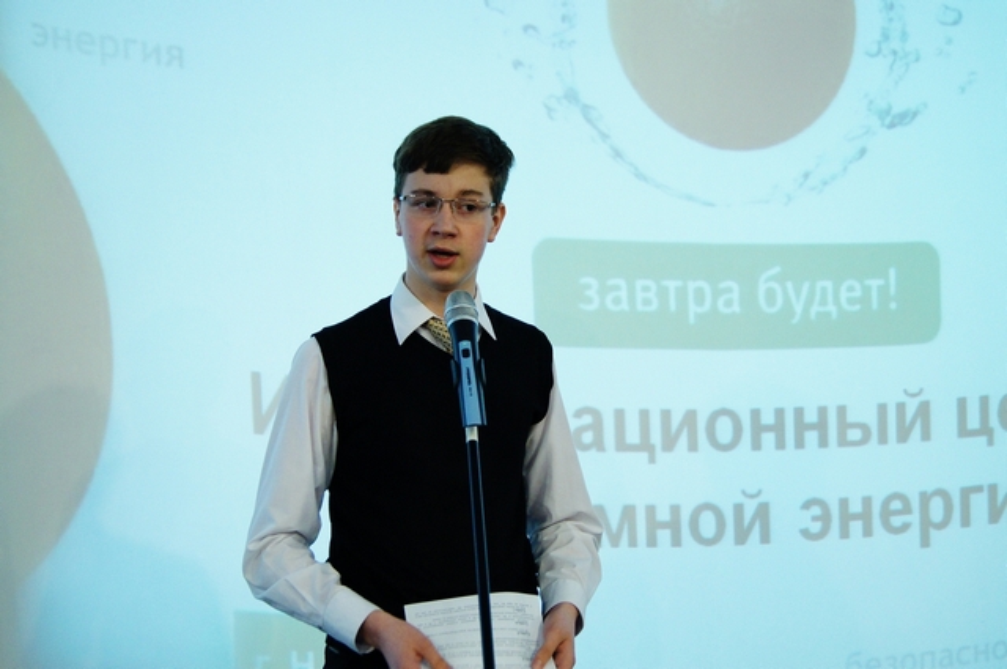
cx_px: 504
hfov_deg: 37.9
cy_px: 334
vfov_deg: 25.7
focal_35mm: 52
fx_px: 1467
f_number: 5
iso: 1600
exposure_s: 1/40
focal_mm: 35
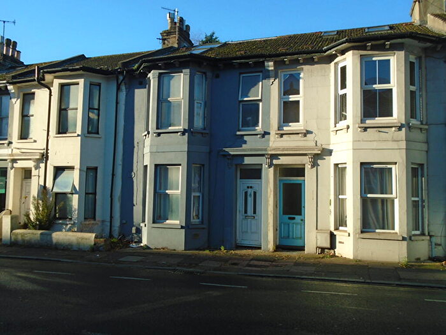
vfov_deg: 45.4
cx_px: 223
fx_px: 399
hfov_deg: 58.4
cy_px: 168
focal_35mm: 31
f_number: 3.5
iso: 100
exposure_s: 1/400
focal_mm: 5.5
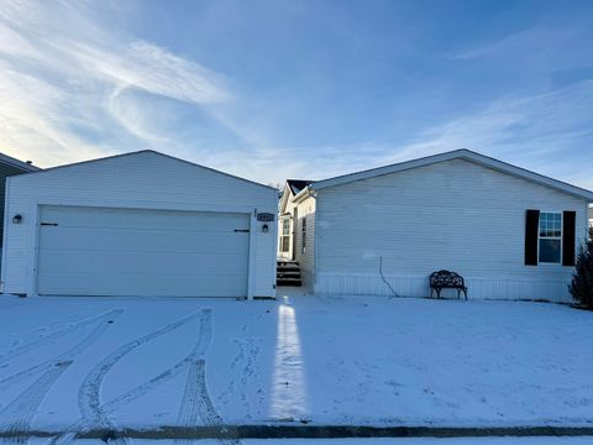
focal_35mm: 25
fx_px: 428
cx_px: 288
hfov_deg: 69.4
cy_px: 231
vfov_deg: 54.9
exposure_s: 1/6173
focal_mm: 6.76
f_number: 1.78
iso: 80
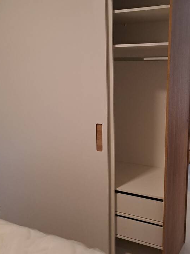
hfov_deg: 37.3
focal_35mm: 38
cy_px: 127
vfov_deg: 49.0
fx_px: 278
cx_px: 129
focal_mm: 4.65
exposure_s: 1/60
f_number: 1.8
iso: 320
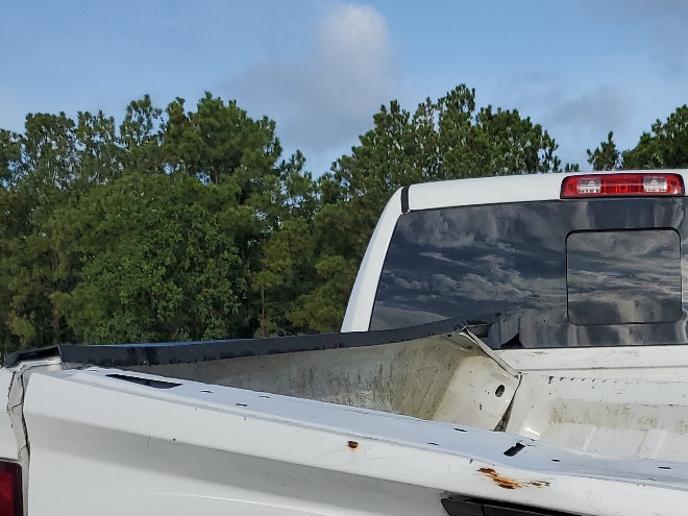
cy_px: 621
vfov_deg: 21.6
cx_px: 685
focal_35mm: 63
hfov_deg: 28.8
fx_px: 1252
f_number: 1.5
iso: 50
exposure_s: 1/5000
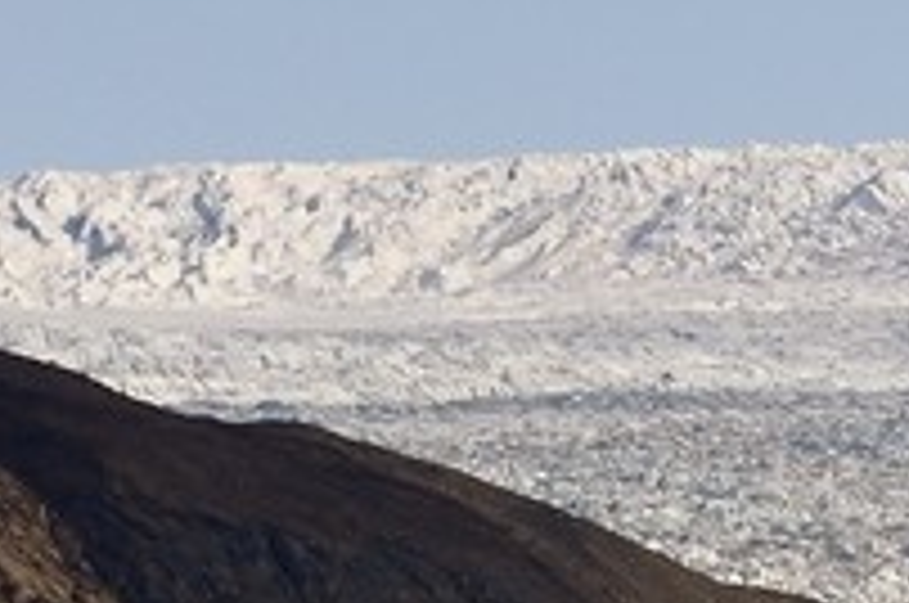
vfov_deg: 0.9
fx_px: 40033
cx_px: 3159
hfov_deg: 1.3
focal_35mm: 1588
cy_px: 1521
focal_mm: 200
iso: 200
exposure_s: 1/320
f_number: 14
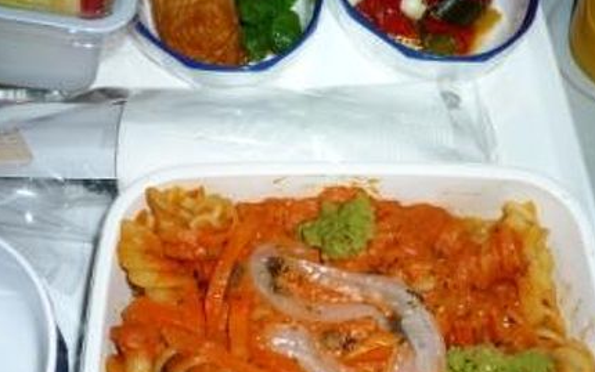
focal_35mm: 40
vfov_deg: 32.0
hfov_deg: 49.3
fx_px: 649
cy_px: 193
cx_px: 289
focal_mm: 4.4
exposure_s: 1/30
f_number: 4
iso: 100
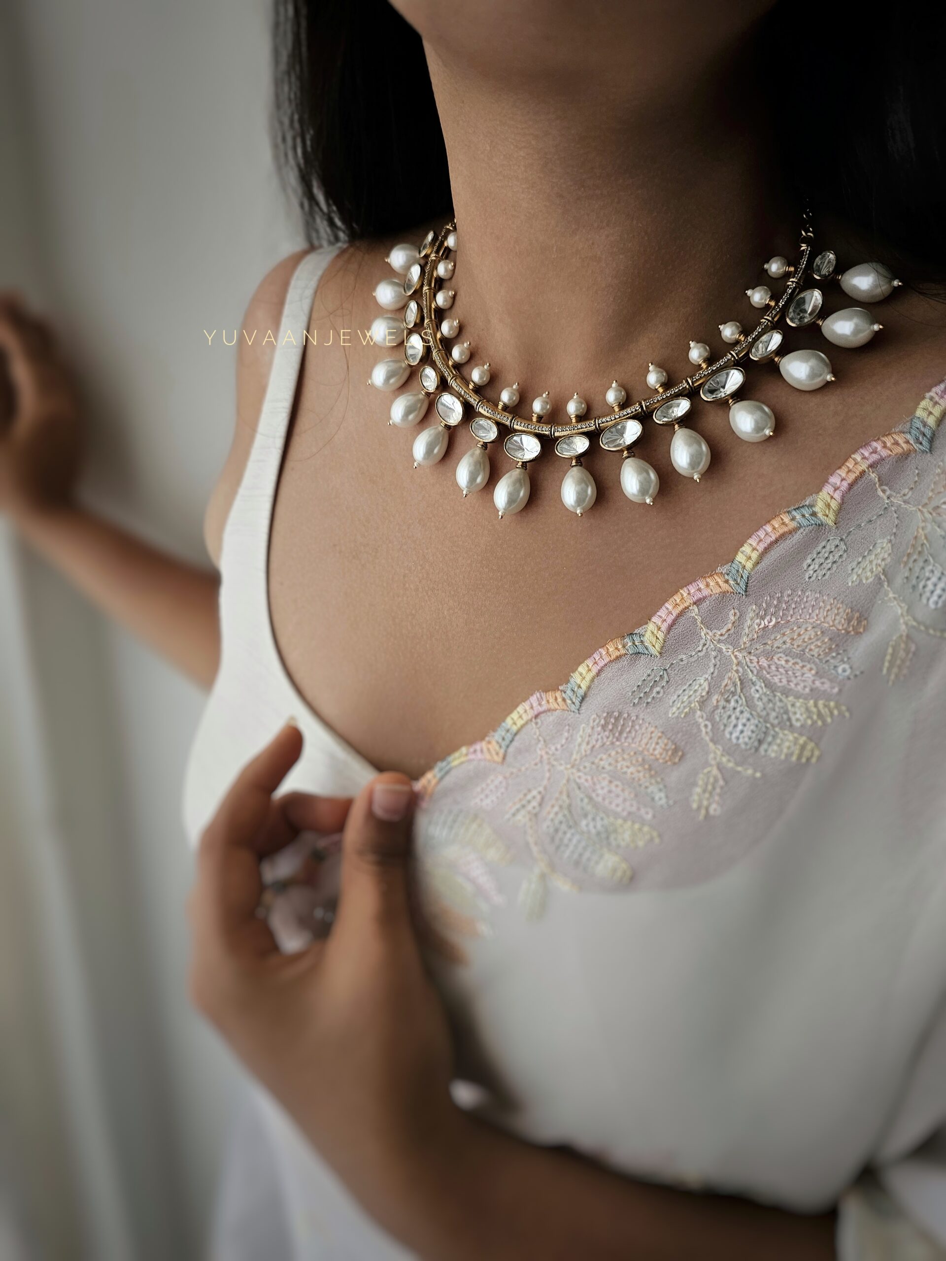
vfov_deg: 73.9
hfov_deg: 58.9
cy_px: 630
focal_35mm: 23
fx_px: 838
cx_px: 473
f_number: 1.7
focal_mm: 6.3
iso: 200
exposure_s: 1/100
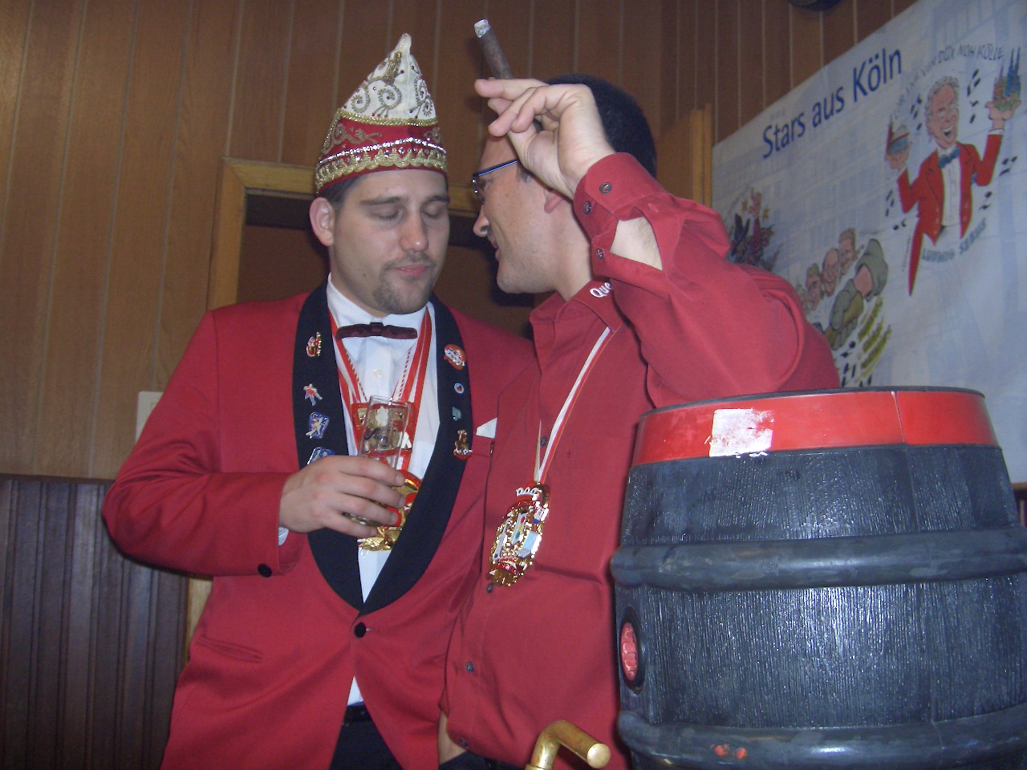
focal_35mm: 39
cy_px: 385
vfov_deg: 36.8
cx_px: 514
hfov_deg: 47.9
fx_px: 1157
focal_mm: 8
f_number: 2.8
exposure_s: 1/60
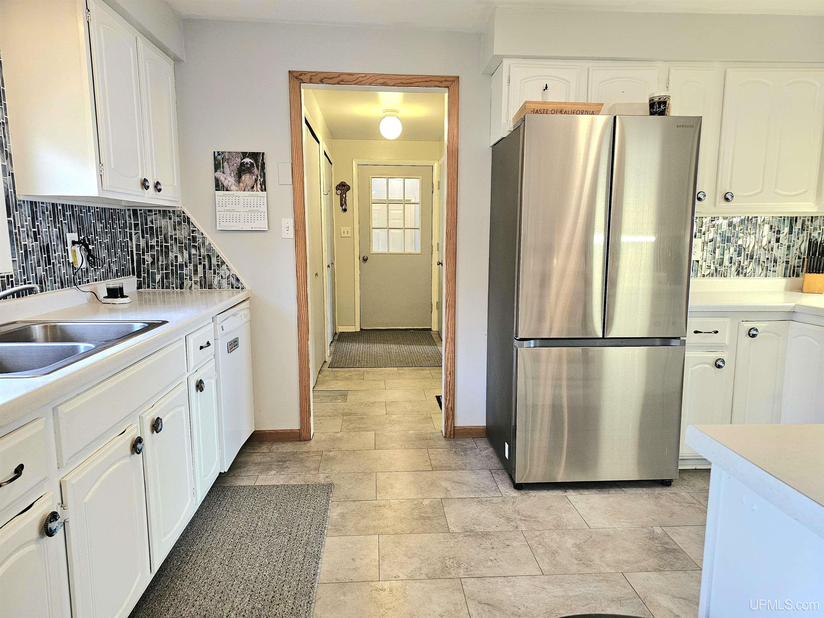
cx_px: 412
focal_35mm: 23
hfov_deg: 73.9
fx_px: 547
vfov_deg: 58.9
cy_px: 309
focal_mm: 6.3
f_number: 1.7
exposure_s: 1/120
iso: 500
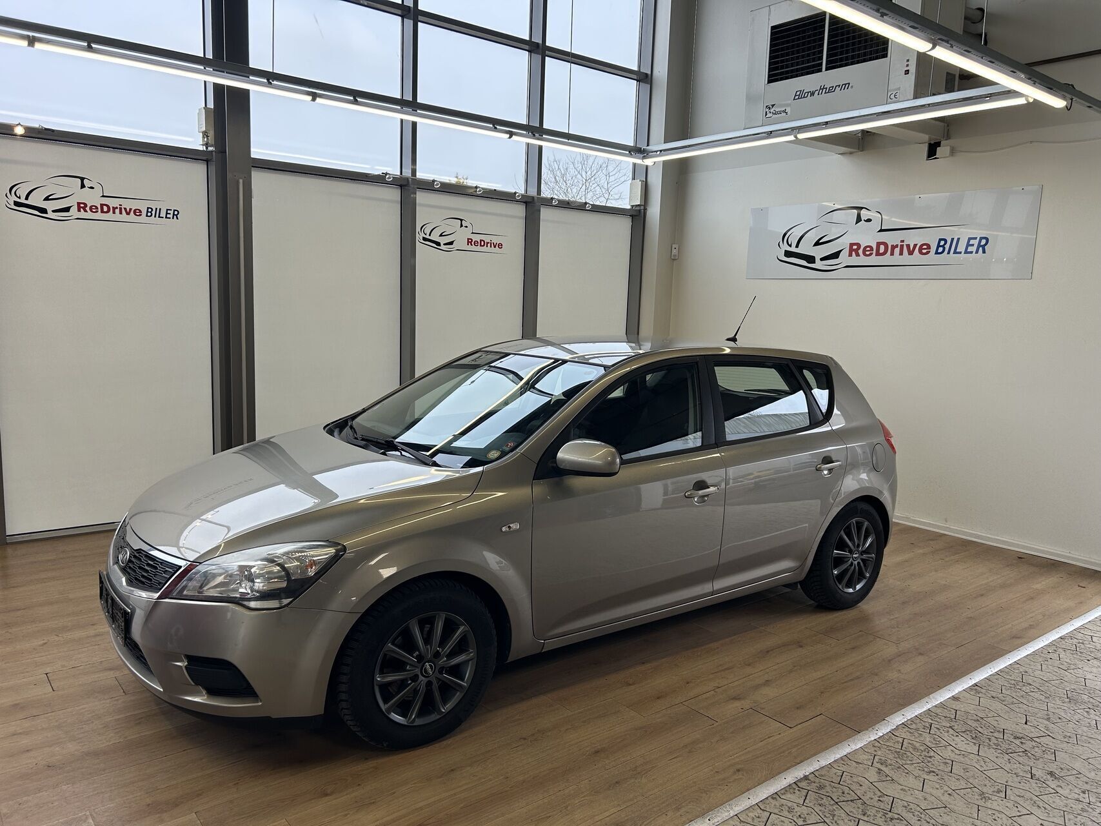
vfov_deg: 53.1
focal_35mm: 26
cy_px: 413
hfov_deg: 67.3
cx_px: 550
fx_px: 827
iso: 50
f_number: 1.5
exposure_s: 1/607
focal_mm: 5.7
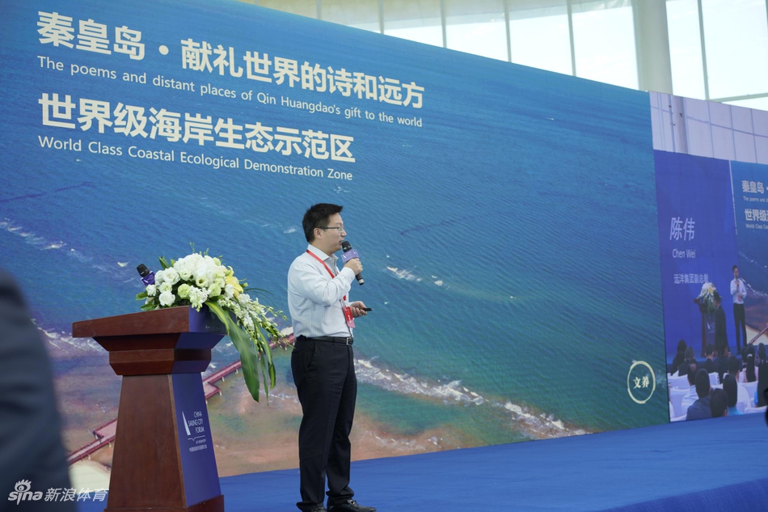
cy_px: 256
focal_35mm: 55
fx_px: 1173
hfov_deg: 36.3
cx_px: 384
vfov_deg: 24.6
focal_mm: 55
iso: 100
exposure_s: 1/80
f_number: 3.5
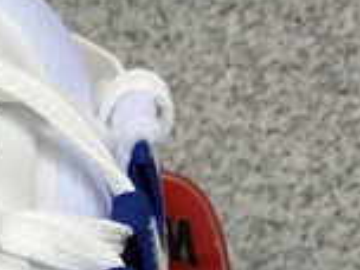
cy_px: 636
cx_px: -315
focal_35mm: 184
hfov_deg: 10.1
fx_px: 1914
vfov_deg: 7.6
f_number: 2.4
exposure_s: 1/50
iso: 25
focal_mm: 3.3
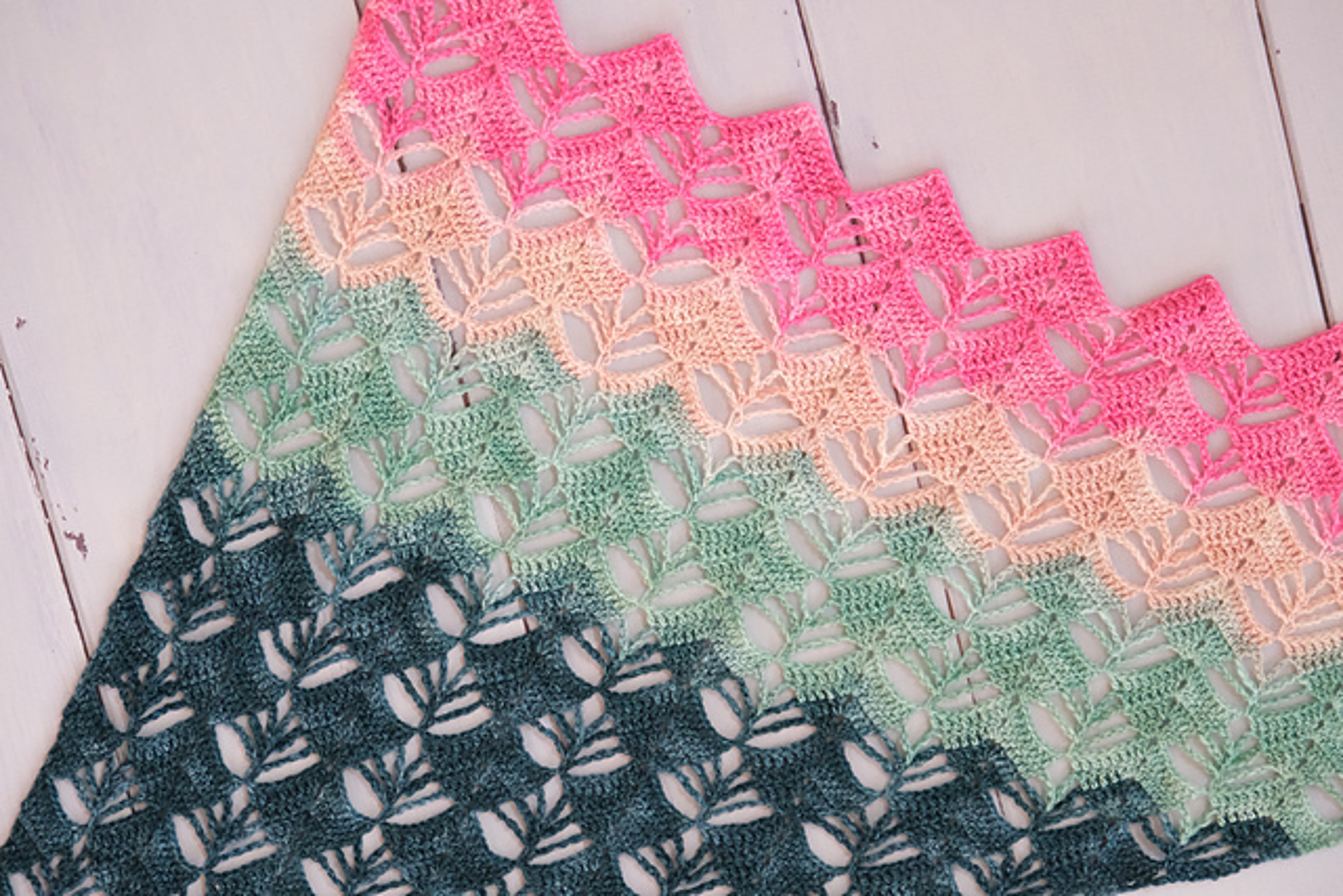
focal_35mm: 108
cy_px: 448
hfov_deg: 18.9
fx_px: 4030
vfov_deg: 12.7
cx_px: 672
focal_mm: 72.1
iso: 6400
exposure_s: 1/210
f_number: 4
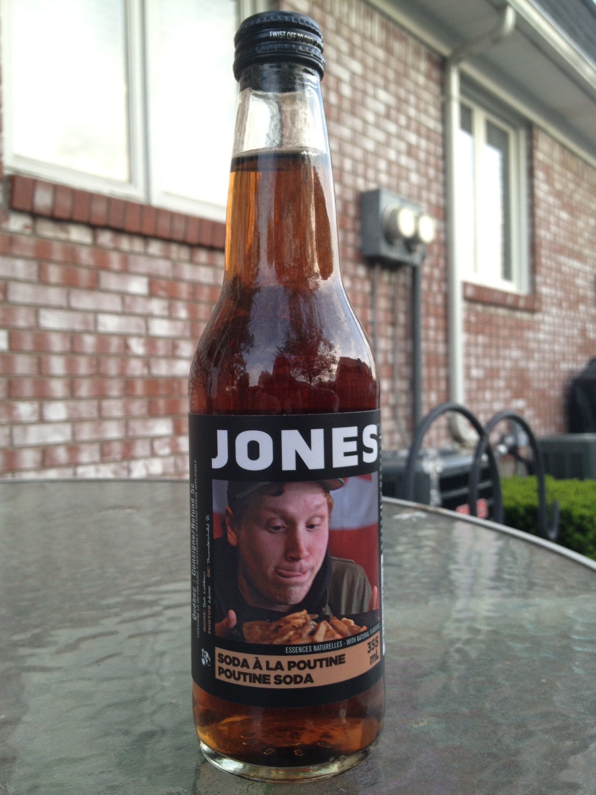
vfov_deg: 52.6
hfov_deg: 40.7
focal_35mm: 35
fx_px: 803
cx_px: 298
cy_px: 398
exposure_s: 1/60
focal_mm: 4.28
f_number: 2.4
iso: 64
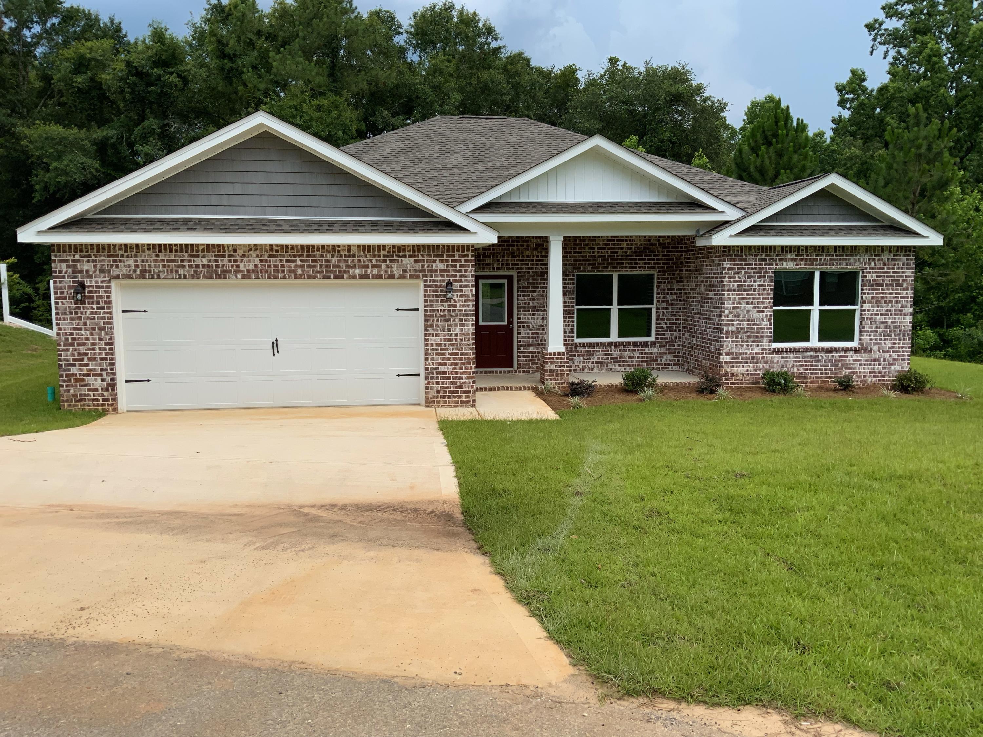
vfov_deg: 48.2
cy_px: 368
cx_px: 492
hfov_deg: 61.7
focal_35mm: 29
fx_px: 824
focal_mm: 3
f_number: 1.8
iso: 16
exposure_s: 1/1055
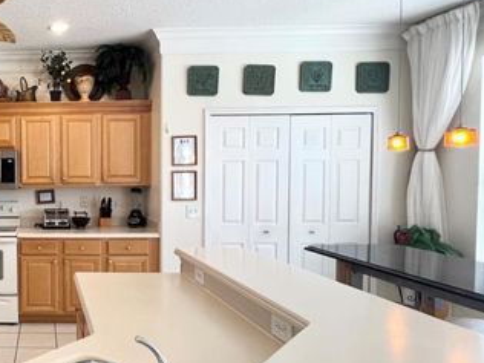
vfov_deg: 48.2
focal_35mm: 29
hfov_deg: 52.2
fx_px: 405
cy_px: 188
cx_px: 27
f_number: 1.8
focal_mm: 1.57
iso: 125
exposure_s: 1/120
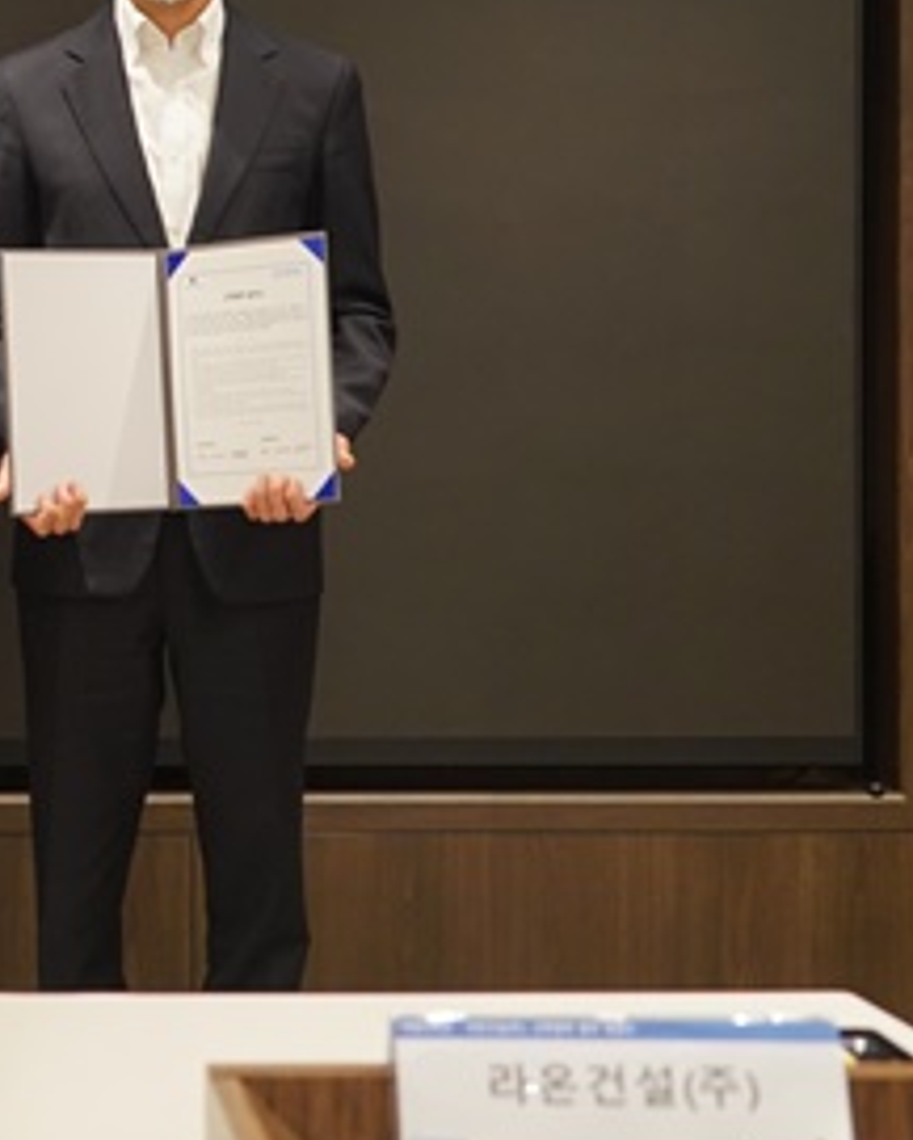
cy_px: 313
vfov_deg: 23.1
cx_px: -114
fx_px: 2768
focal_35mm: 82
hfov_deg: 18.0
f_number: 4
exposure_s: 1/160
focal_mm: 37
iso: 2000
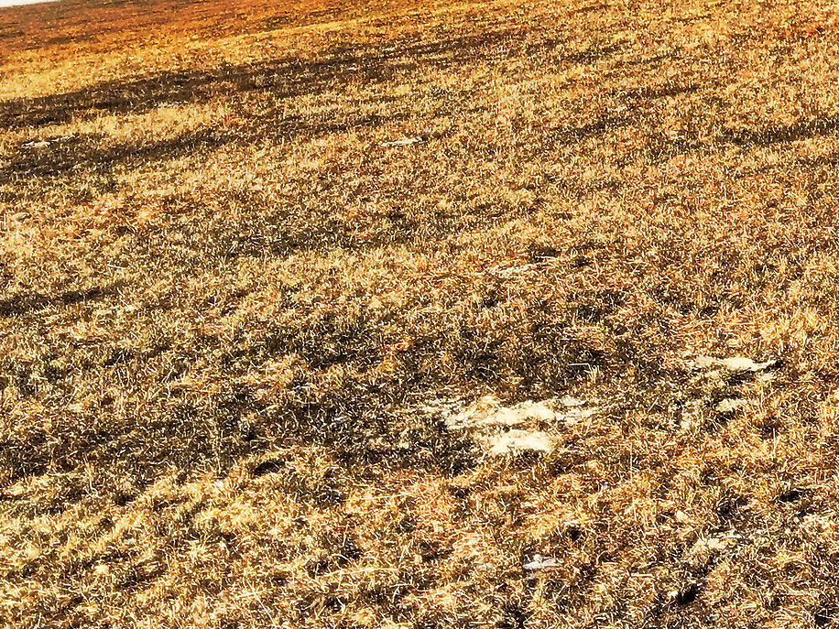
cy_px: -115
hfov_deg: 24.2
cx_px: 891
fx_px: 1842
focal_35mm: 76
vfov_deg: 18.4
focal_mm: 4.15
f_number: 2.2
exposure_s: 1/1637
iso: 25
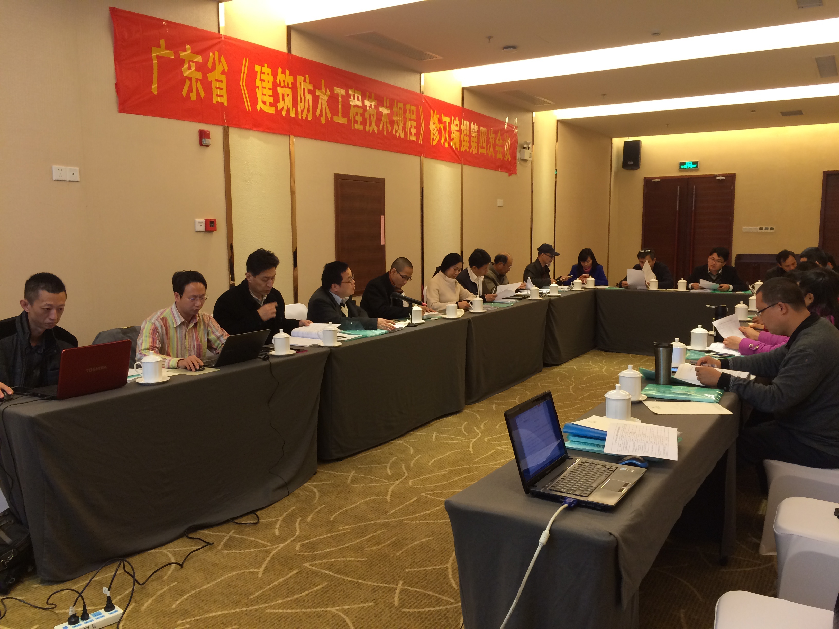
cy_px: 314
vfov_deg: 48.2
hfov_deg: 61.7
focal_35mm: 29
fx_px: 703
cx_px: 420
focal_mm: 4.15
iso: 125
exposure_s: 1/33
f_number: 2.2
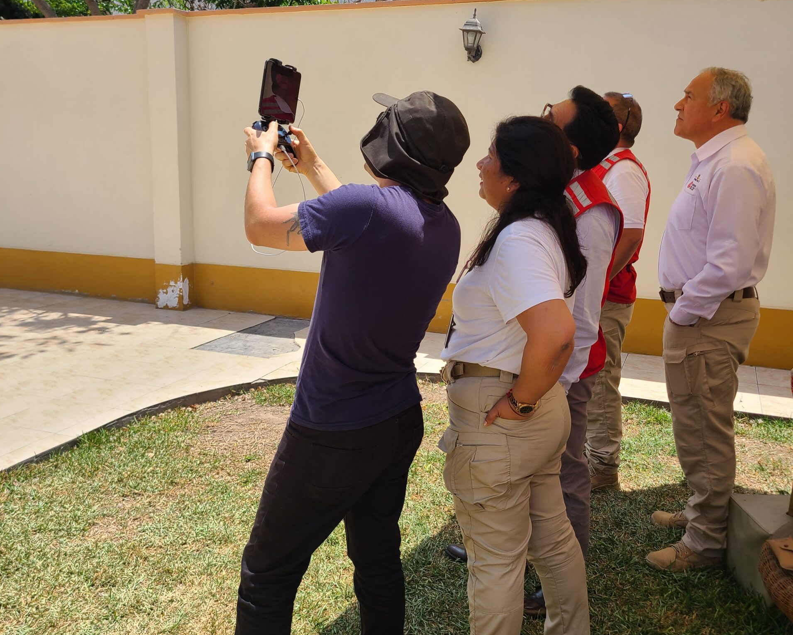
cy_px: 290
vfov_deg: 43.3
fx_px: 798
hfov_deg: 52.8
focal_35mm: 34
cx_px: 395
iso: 40
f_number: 1.8
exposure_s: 1/1663
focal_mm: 5.4
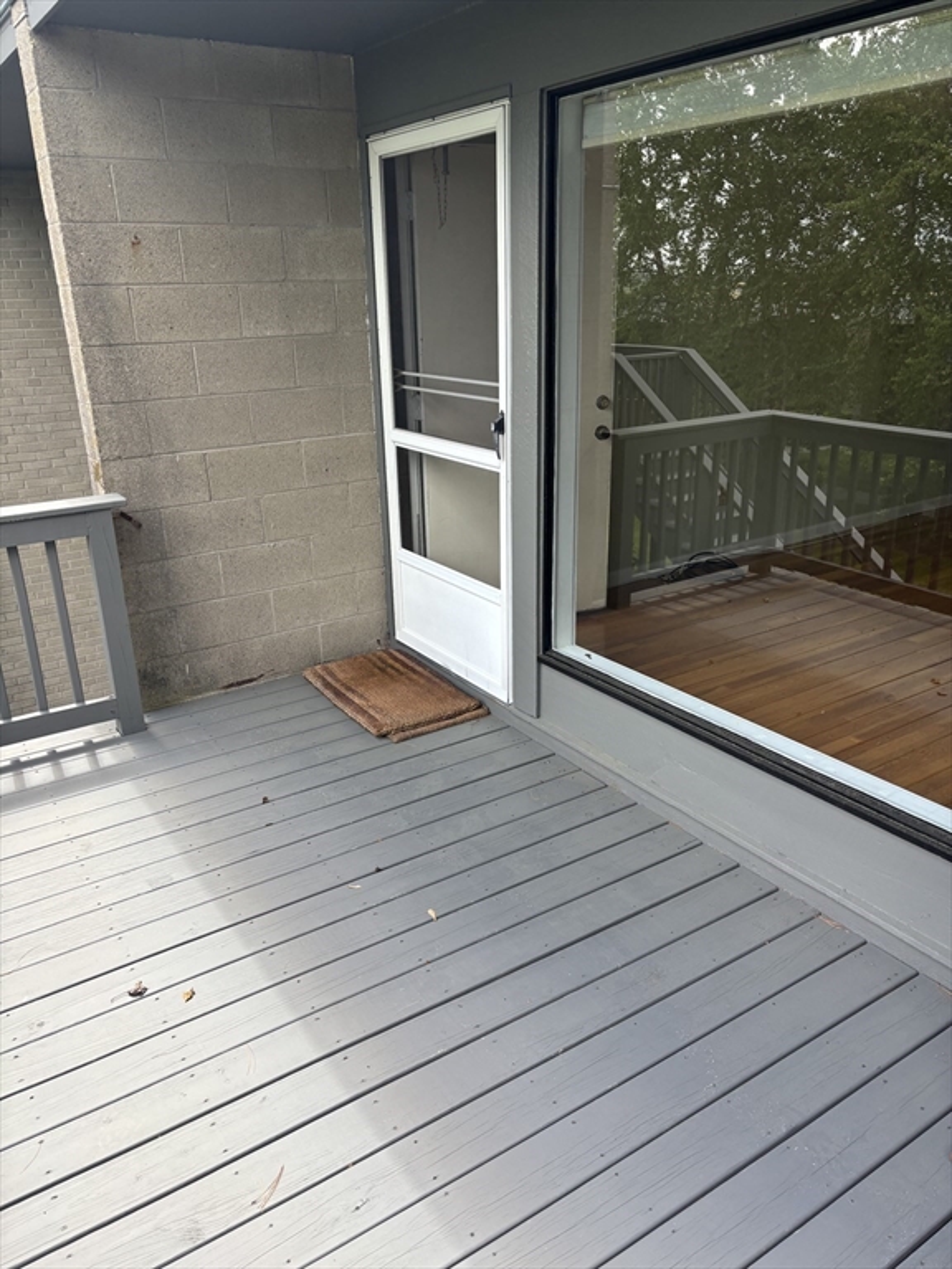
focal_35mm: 26
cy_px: 634
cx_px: 476
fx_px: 953
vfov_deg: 67.3
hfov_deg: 53.1
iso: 50
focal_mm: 5.96
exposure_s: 1/615
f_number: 1.6
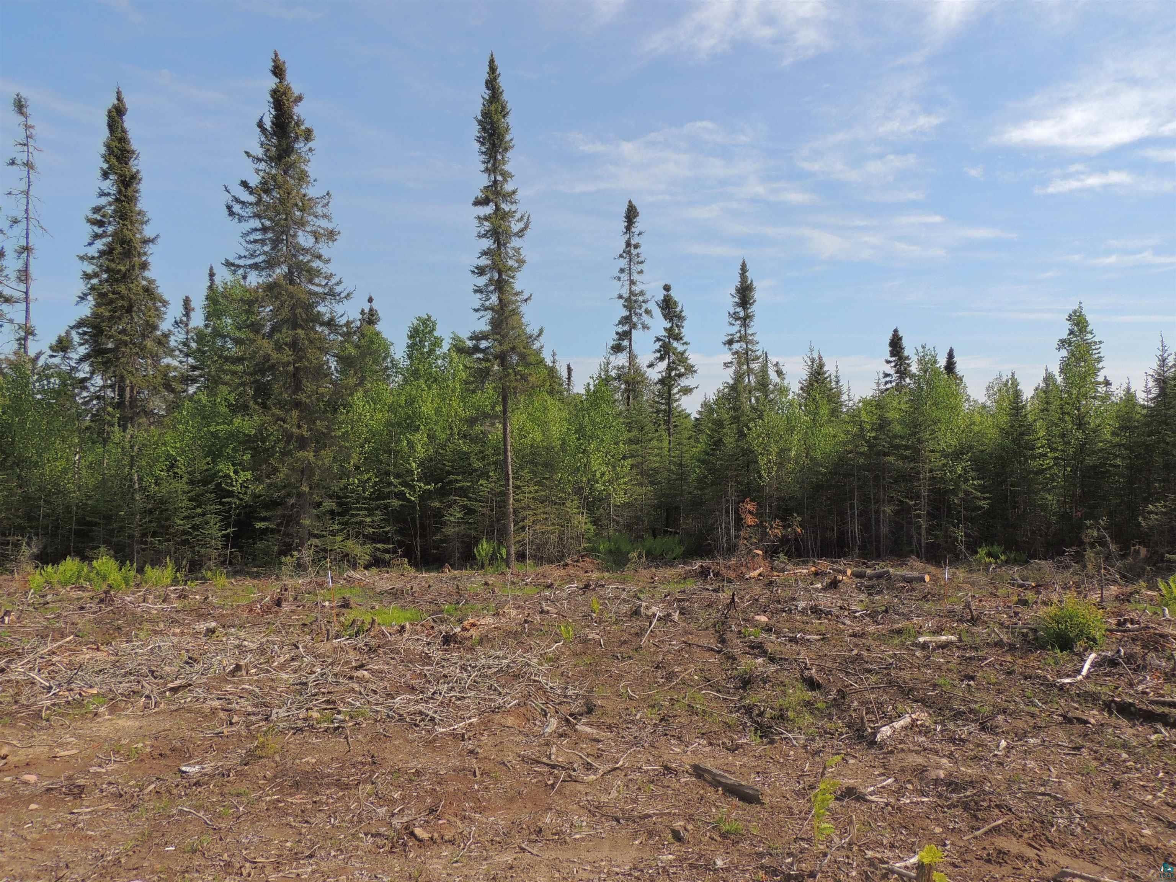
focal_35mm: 28
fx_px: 951
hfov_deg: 63.4
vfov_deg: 49.7
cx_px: 588
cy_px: 441
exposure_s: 1/1000
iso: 100
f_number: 3.1
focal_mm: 4.9
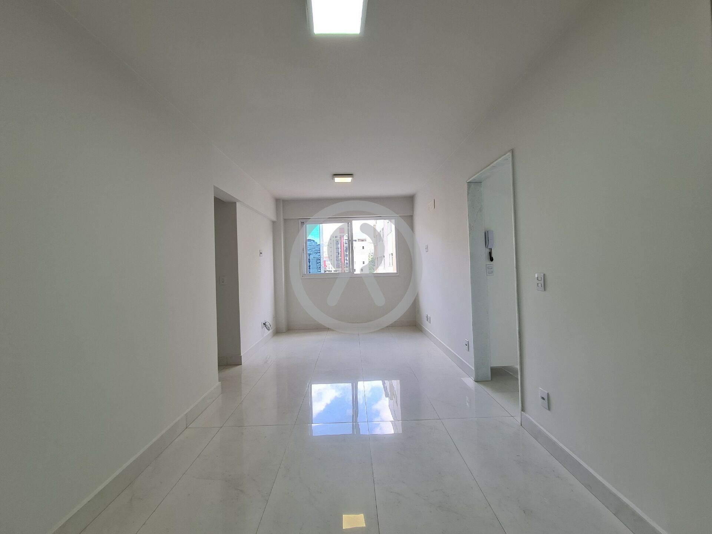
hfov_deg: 106.2
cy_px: 267
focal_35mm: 13
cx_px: 356
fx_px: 267
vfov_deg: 89.9
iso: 80
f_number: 2.2
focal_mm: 2.2
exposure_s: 1/120
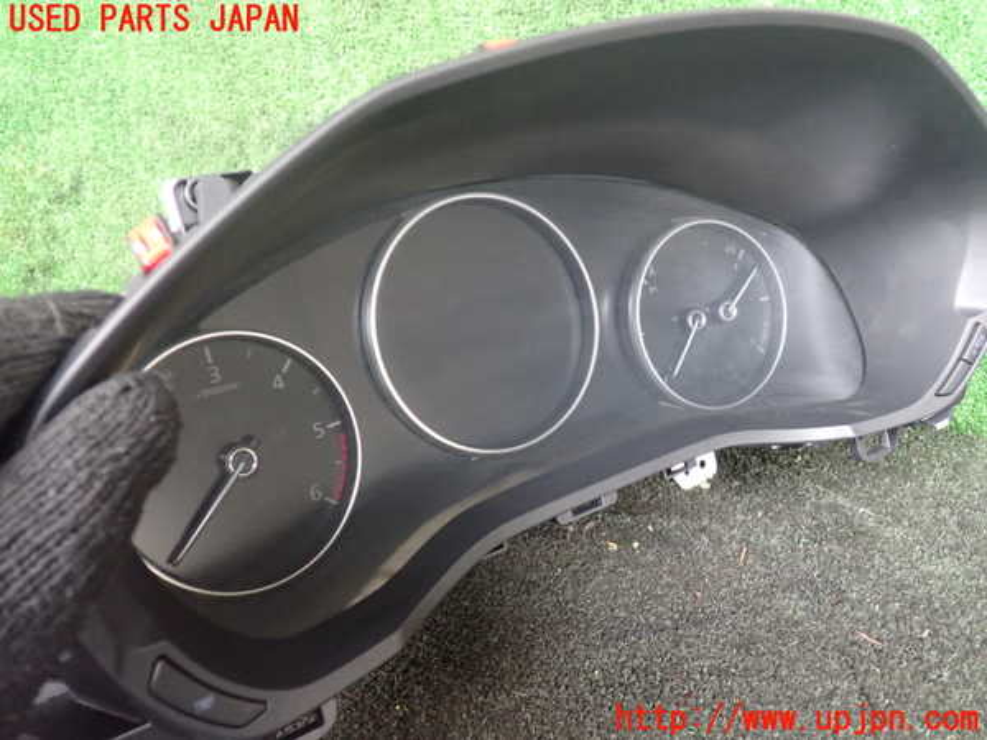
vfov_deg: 46.8
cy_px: 370
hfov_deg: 60.0
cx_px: 494
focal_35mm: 30
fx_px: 855
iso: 800
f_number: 2.3
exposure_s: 1/25
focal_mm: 5.4
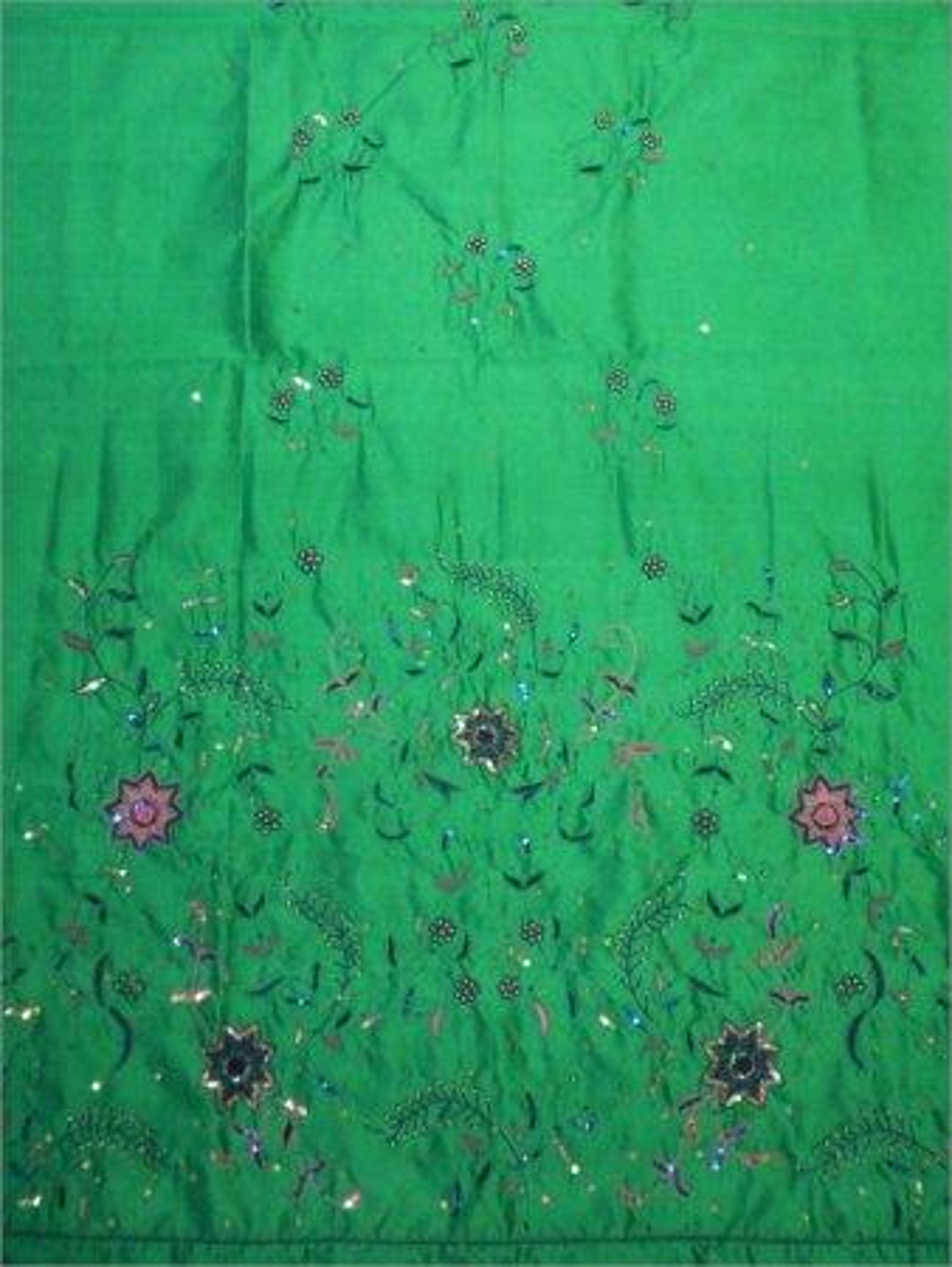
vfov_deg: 49.0
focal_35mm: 38
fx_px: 1392
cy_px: 634
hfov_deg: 37.8
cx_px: 476
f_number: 4.5
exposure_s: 1/29.5
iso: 200
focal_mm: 4.99
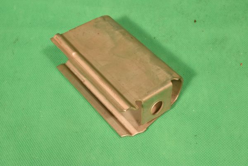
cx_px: 124
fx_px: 393
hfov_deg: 35.1
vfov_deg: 23.8
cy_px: 83
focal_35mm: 57
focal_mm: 38
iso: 1250
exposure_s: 1/60
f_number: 20
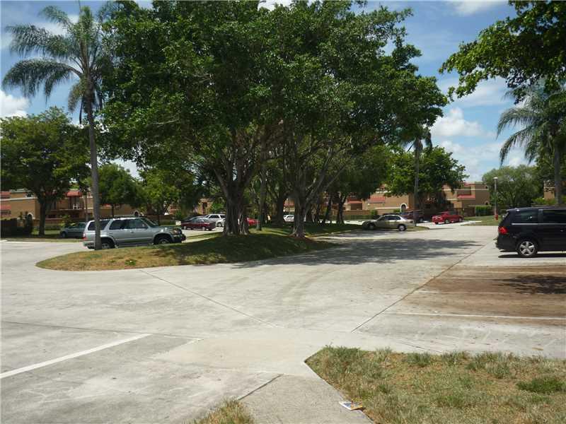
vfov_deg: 42.9
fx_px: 540
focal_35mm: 33
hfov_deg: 55.4
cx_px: 283
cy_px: 212
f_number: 8
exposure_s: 1/250
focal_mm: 5.5
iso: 100
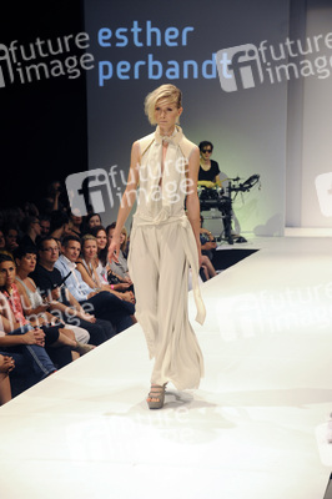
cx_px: 166
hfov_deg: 13.9
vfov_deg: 20.8
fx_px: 1358
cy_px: 250
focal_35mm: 98
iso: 1600
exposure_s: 1/200
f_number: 5.6
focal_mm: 98
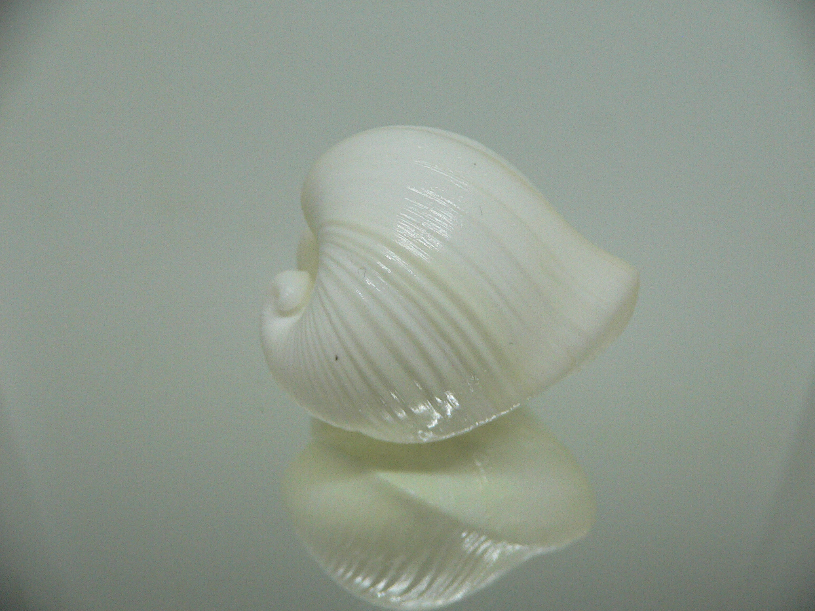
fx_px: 824
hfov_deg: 52.6
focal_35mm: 35
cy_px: 306
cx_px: 408
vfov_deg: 40.7
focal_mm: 4.6
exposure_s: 1/60
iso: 200
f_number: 2.8
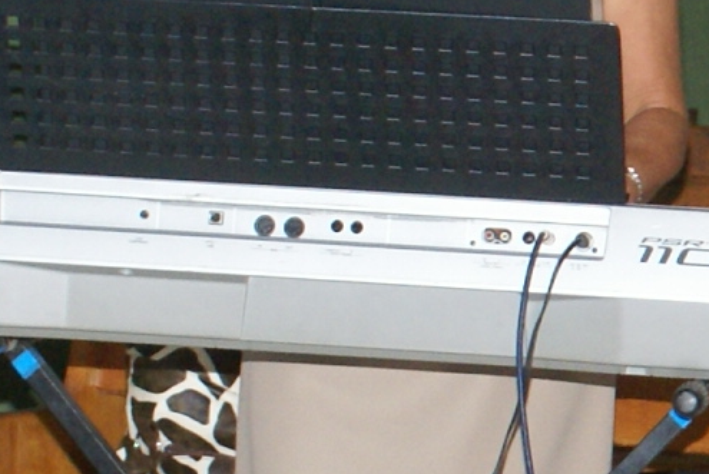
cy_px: 351
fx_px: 6919
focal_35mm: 351
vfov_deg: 3.9
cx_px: 1321
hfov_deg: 5.8
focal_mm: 40
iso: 400
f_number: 5.6
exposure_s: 1/60
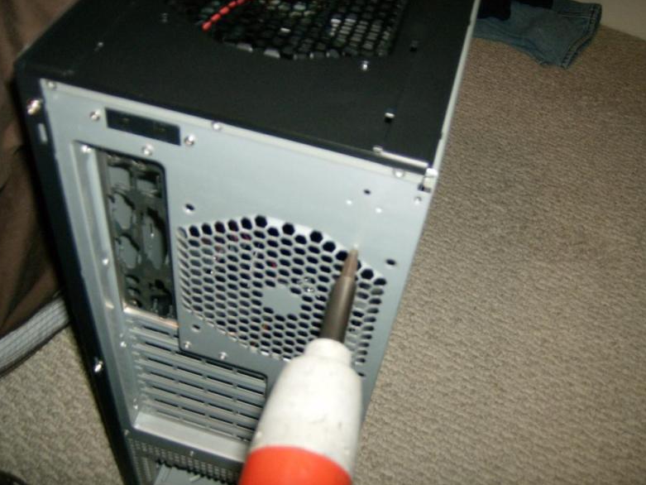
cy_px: 236
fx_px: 691
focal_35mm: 37
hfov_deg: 50.1
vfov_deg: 38.7
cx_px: 317
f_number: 2.8
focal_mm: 6
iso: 200
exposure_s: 1/60
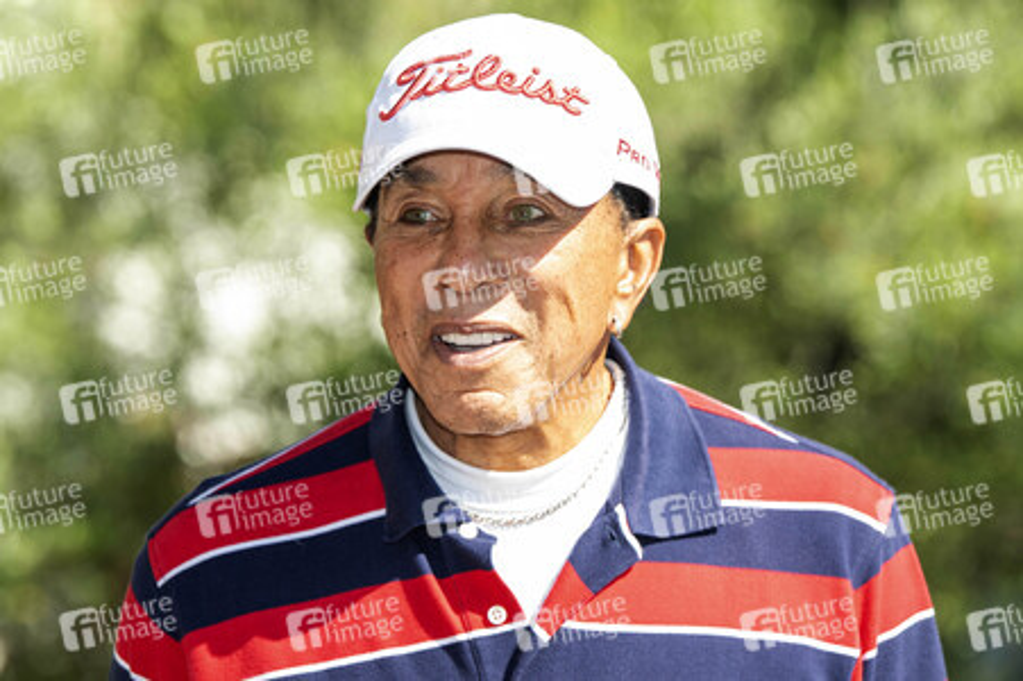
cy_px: 340
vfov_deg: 7.6
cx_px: 512
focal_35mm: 180
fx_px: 5111
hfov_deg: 11.4
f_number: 5.6
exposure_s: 1/250
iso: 200
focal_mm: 180
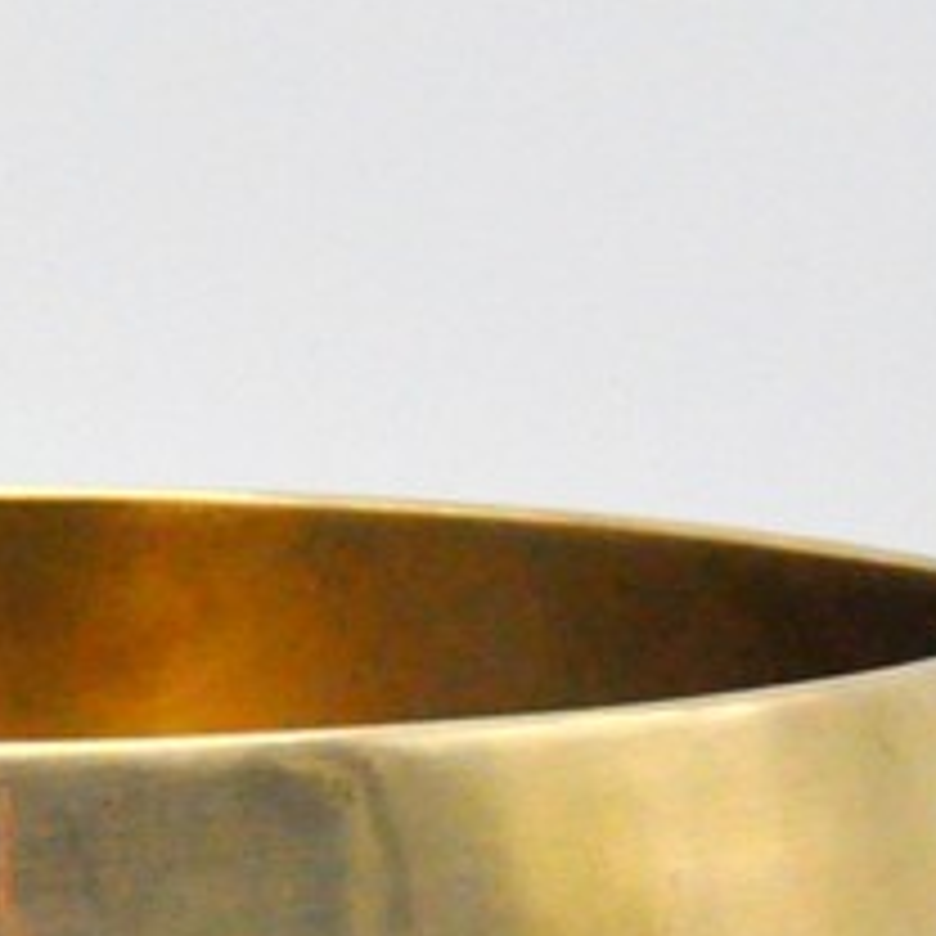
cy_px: 1197
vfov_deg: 3.7
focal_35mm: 478
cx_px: -549
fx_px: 14637
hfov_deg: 3.6
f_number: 11
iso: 3200
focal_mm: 65
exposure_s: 1/500
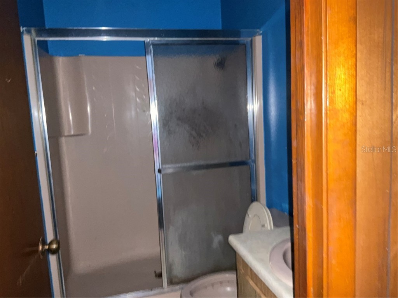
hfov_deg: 61.7
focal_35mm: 29
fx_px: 333
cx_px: 199
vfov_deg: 48.2
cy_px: 149
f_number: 1.8
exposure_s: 1/16
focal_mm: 3
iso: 125
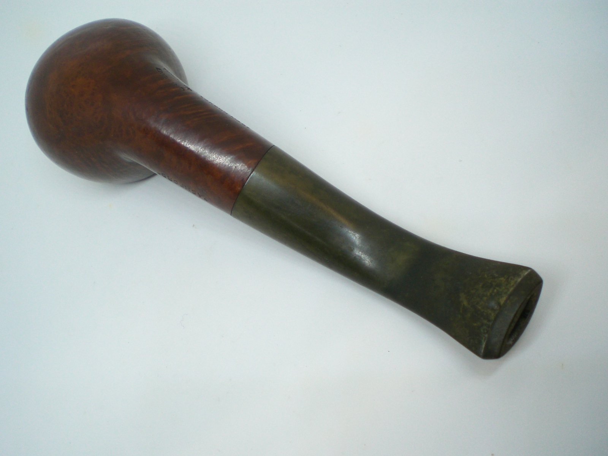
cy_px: 228
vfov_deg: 37.7
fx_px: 667
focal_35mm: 38
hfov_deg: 49.0
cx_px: 304
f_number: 3.1
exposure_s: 1/100
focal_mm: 6.3
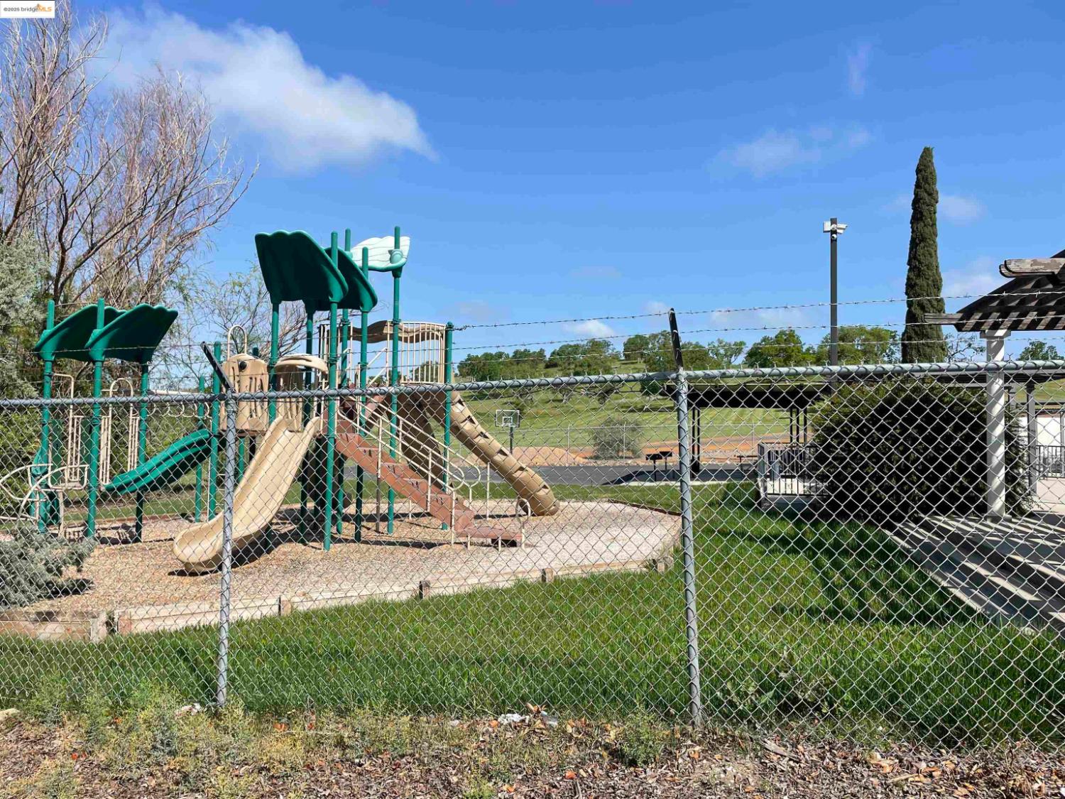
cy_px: 400
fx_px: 800
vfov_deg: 53.1
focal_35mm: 26
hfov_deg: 67.3
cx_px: 532
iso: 32
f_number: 1.6
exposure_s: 1/3731
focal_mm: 4.2
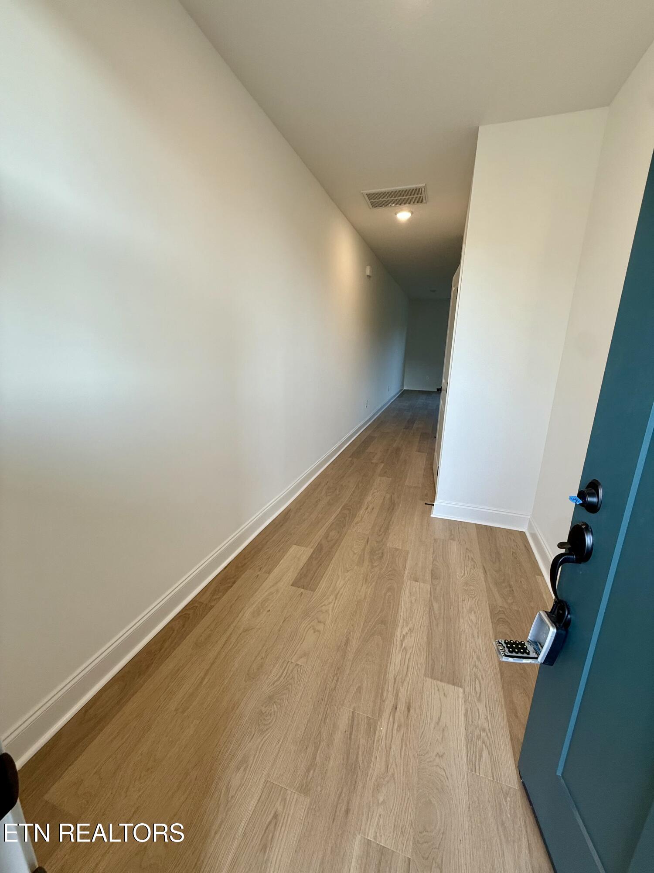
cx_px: 327
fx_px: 353
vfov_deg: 102.1
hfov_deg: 85.7
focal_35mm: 14
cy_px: 436
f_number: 2.2
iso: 100
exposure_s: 1/99
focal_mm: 2.22
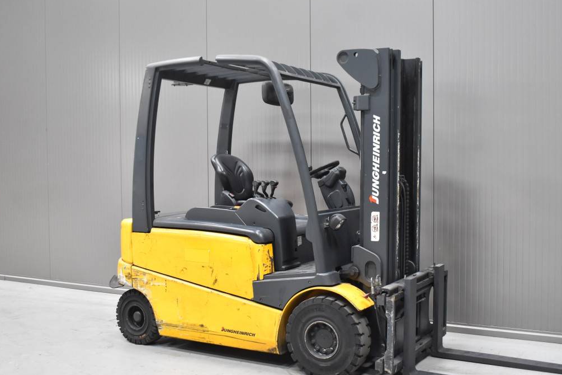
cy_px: 199
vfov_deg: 31.2
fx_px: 671
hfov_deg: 45.4
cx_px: 300
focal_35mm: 43
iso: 1600
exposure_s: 1/40
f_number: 4.5
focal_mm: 24
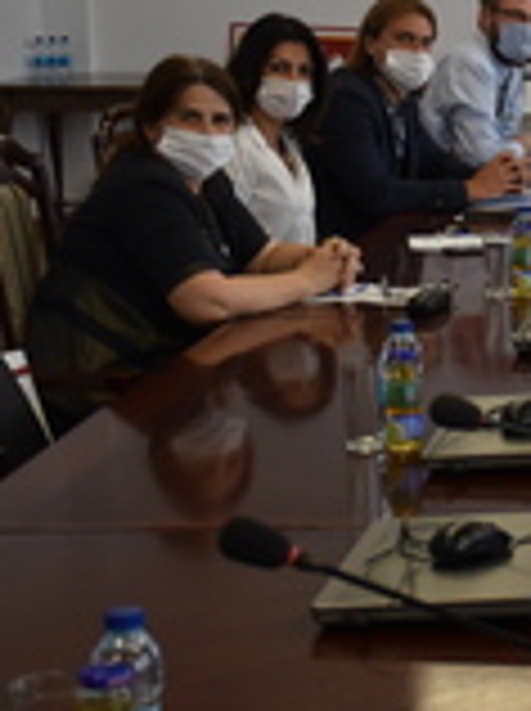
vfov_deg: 17.2
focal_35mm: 114
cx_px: 806
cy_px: 220
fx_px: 2338
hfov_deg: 12.3
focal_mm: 32
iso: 400
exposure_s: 1/125
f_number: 5.6
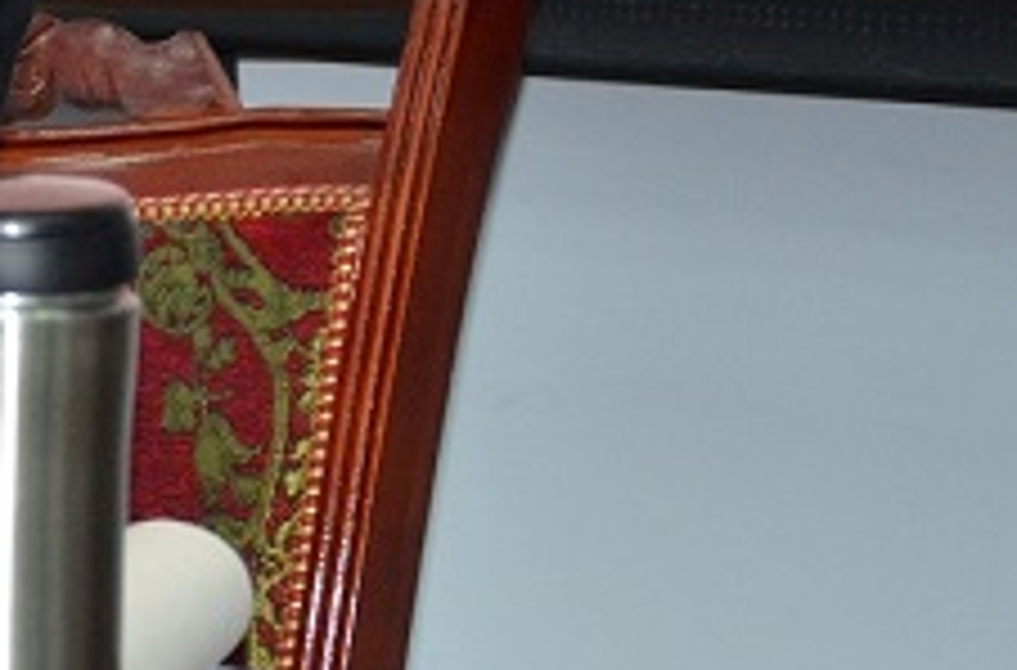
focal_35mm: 295
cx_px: -675
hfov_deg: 6.9
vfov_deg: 4.6
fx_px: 8305
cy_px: -85
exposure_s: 1/60
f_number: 5
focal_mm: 50
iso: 1000
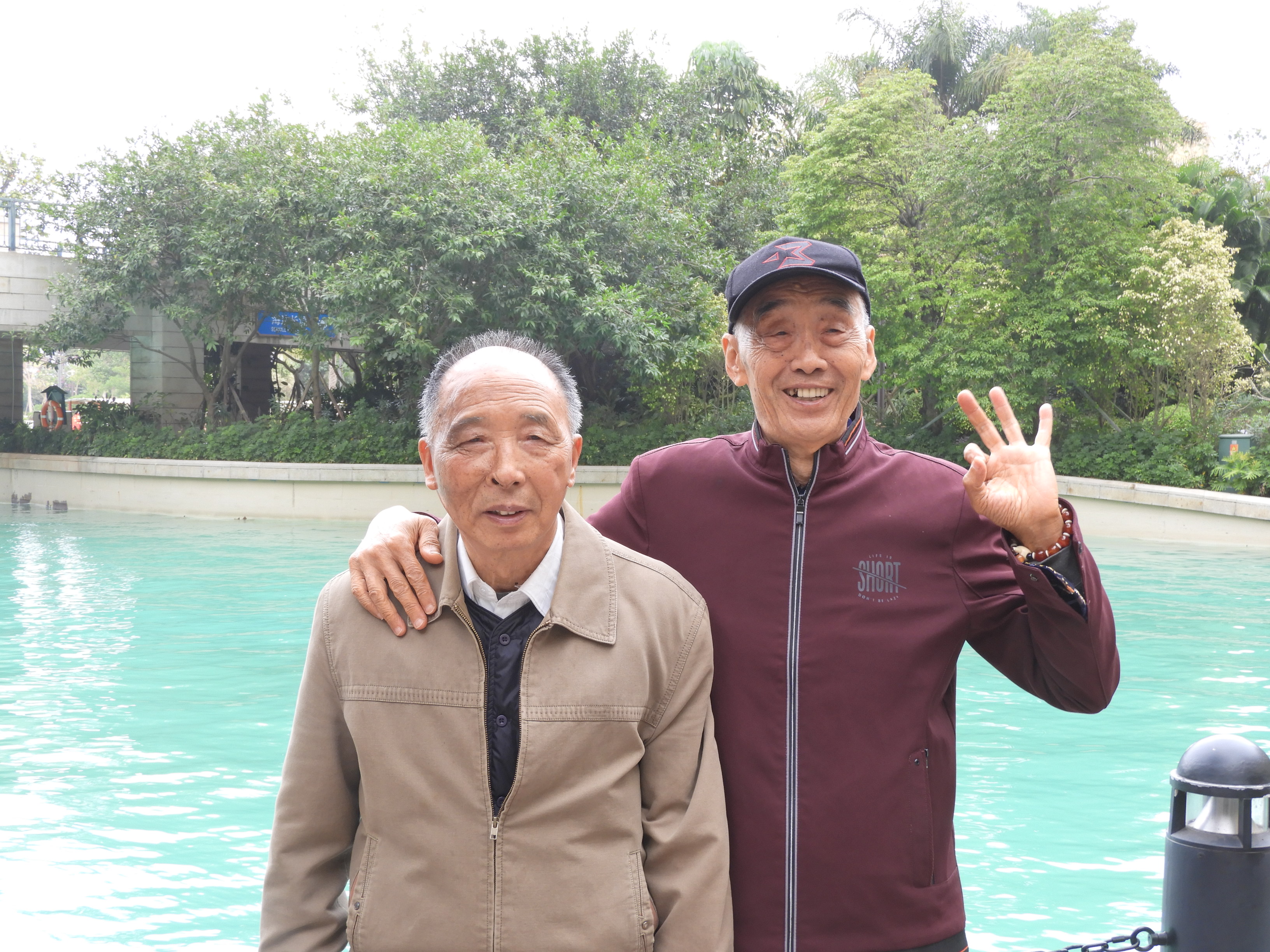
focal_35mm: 50
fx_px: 1834
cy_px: 476
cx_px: 635
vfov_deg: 29.1
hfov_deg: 38.2
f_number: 4
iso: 110
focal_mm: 9
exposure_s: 1/30
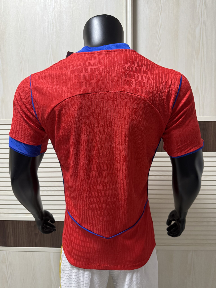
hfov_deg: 56.8
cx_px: 108
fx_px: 200
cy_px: 144
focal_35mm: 24
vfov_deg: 71.6
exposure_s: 1/50
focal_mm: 6.76
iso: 400
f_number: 1.78
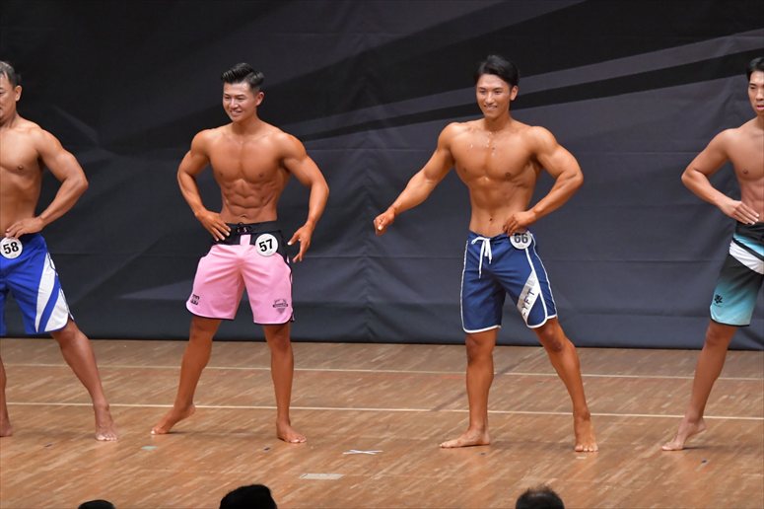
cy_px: 254
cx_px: 382
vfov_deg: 5.7
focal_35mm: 240
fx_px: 5091
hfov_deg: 8.6
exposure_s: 1/400
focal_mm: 160
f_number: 5.6
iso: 6400
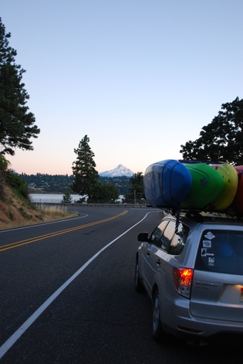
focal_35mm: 34
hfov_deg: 39.0
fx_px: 343
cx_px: 119
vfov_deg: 55.7
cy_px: 178
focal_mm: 22
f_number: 4
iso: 400
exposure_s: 1/50
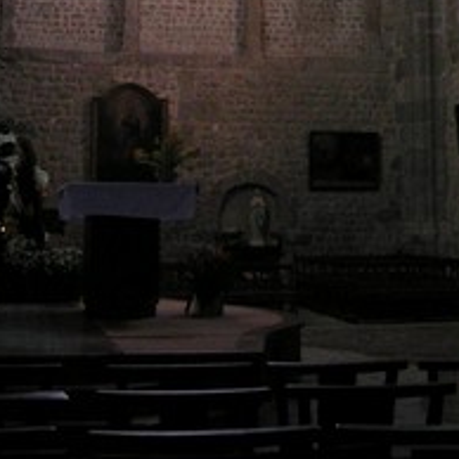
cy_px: -176
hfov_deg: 16.4
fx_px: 1590
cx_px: 230
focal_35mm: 106
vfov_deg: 15.5
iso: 200
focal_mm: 5.8
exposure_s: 1/25
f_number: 2.8
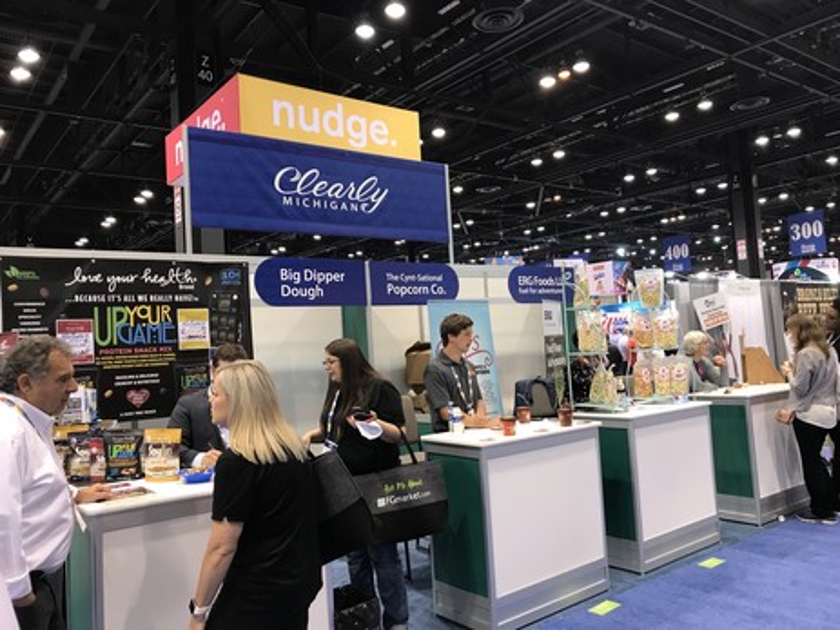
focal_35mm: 28
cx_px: 420
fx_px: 679
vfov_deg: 49.7
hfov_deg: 63.5
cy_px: 315
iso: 40
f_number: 1.8
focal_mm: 3.99
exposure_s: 1/24
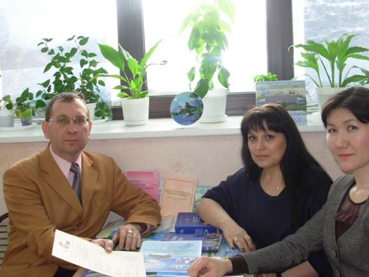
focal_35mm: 67
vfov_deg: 21.9
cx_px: 202
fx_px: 715
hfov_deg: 28.9
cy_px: 155
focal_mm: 9.5
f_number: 3.3
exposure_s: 1/38.1
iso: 50
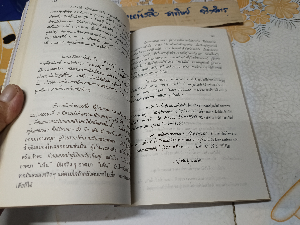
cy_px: 112
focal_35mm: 24
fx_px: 208
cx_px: 150
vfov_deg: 56.8
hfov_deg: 71.6
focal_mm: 5.31
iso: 1158
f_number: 1.7
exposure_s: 1/50
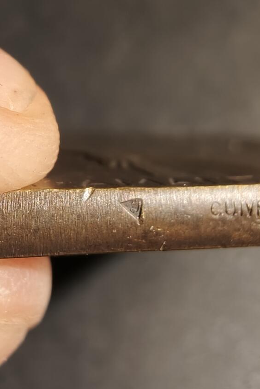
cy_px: 275
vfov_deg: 38.2
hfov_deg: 25.9
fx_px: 552
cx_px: 215
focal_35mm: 51
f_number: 2
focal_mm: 2.32
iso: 200
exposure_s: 1/58.5
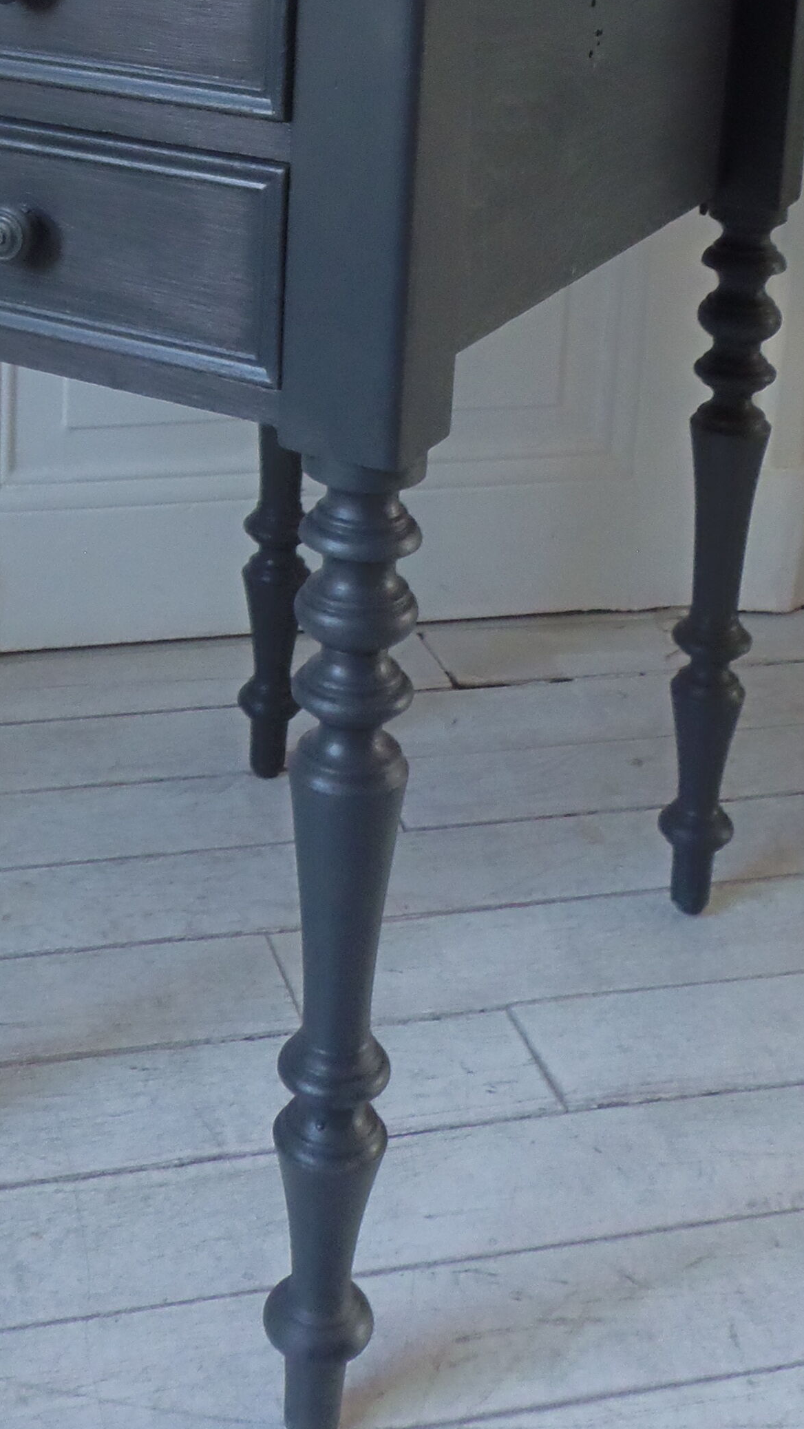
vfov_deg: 35.8
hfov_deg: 22.1
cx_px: 224
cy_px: 96
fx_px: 2046
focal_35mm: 54
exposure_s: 1/30
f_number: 2.9
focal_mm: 4.3
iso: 125
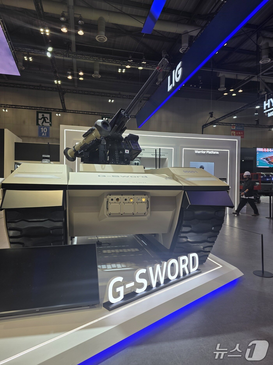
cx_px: 136
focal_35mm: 23
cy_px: 182
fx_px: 242
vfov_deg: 73.9
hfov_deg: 58.9
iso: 12
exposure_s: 1/120
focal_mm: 6.3
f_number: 1.7
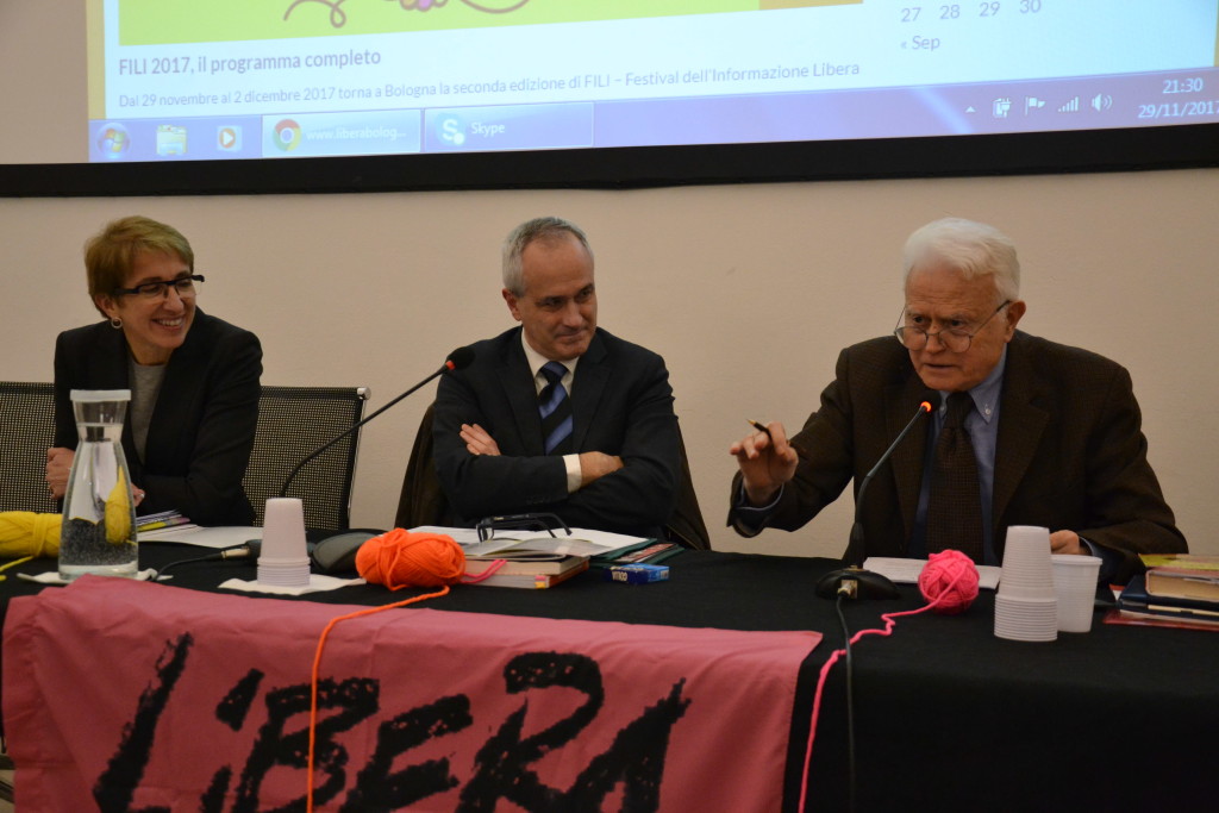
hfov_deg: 43.6
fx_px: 1524
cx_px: 610
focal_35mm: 45
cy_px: 406
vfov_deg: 29.9
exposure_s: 1/60
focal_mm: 30
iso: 2000
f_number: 4.2
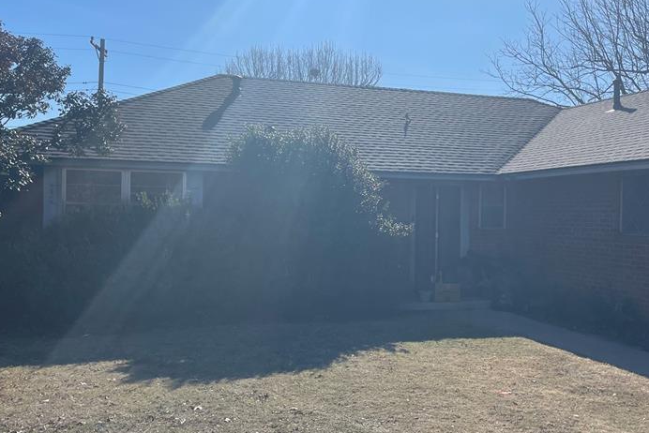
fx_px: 721
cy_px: 229
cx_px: 383
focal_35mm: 40
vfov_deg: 33.4
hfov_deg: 48.2
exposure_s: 1/7813
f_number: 1.6
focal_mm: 4.2
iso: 50
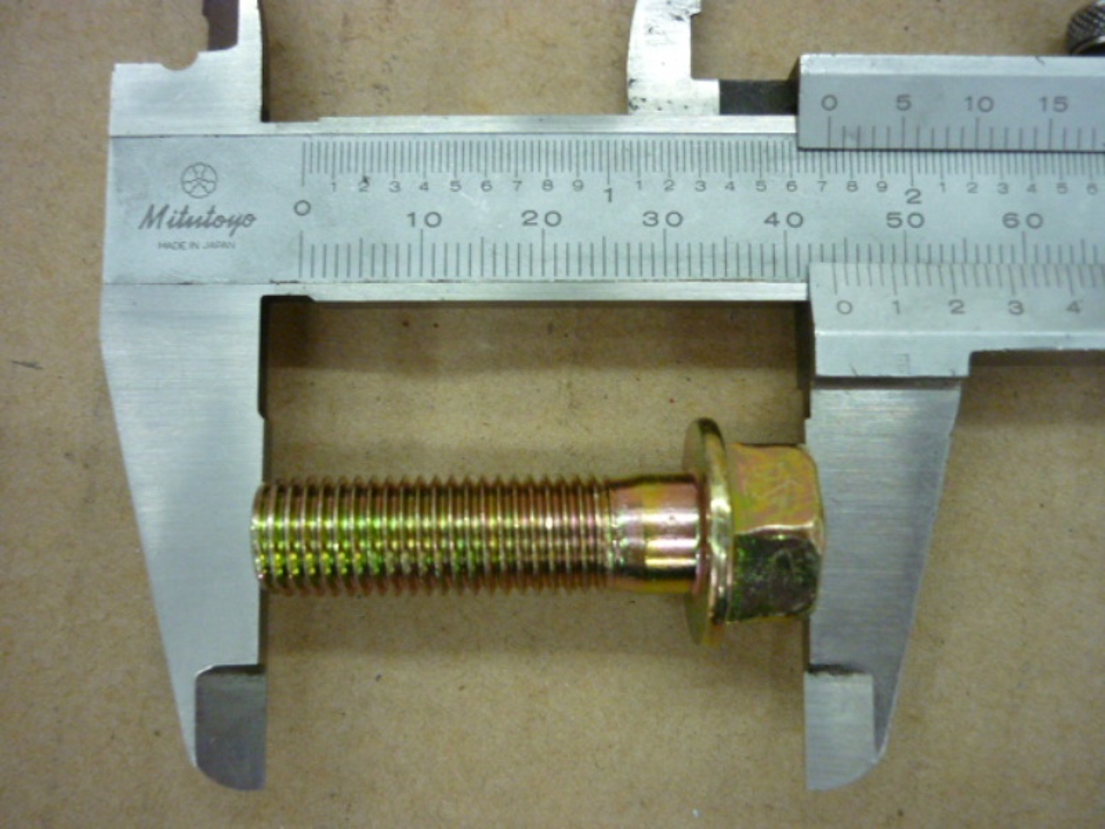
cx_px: 552
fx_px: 1053
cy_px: 414
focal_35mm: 33
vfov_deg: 42.9
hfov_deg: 55.4
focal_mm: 5.5
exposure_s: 1/25
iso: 400
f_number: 2.8
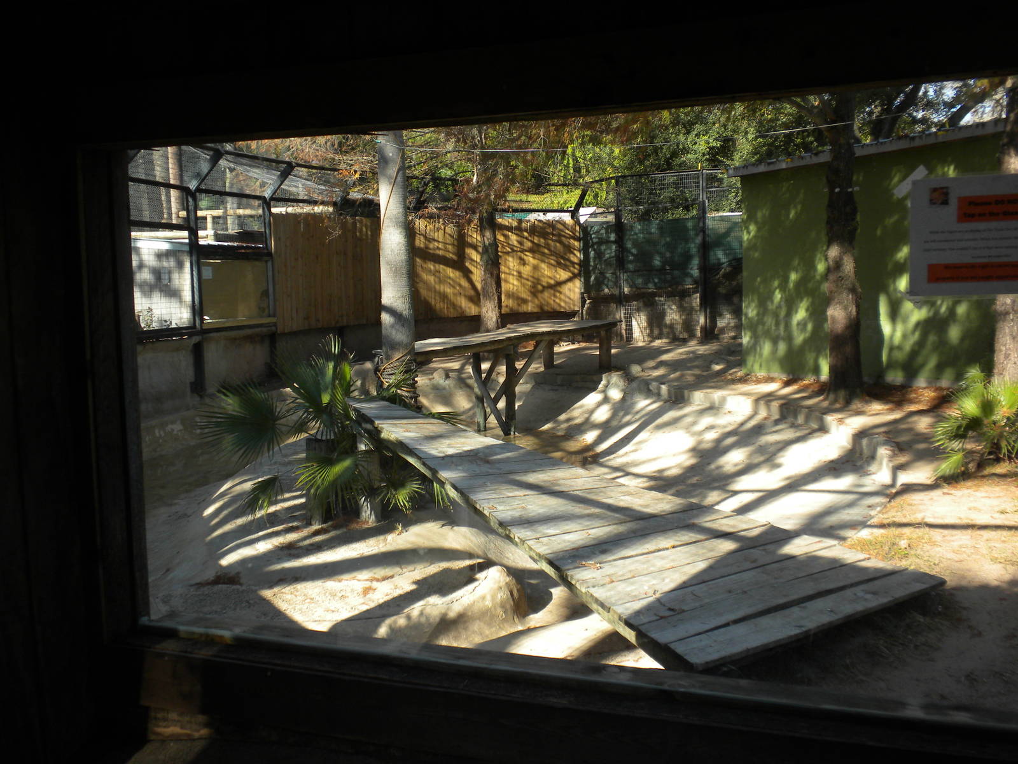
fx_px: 1088
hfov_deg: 50.1
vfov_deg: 38.7
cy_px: 382
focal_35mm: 37
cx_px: 509
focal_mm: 6.6
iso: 64
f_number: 3.5
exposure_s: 1/232
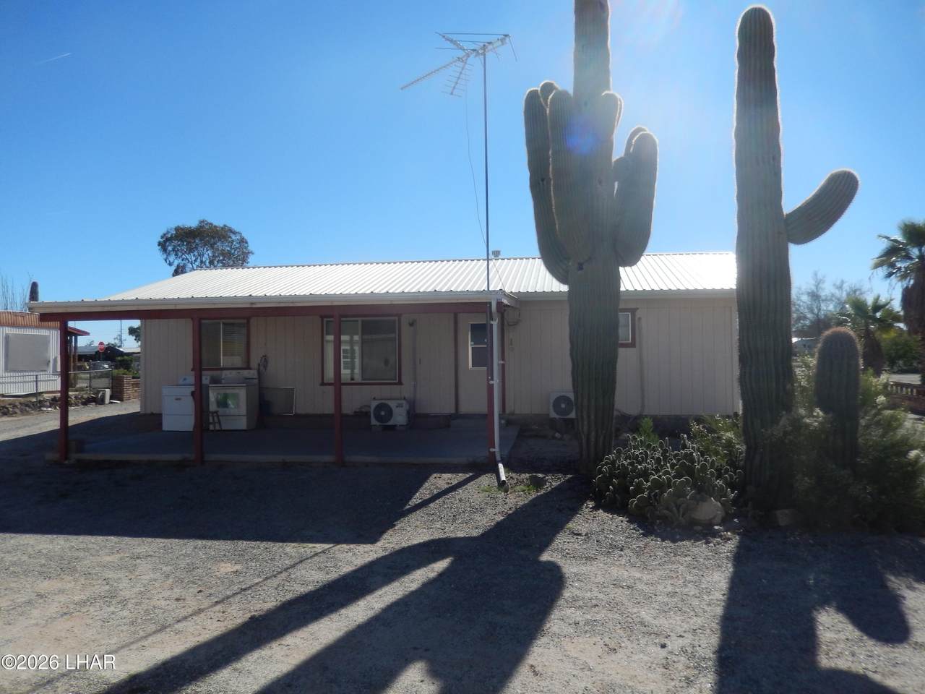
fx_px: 668
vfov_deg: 54.9
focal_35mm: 25
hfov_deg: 69.4
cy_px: 347
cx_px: 462
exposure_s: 1/500
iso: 125
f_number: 6.8
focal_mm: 4.5
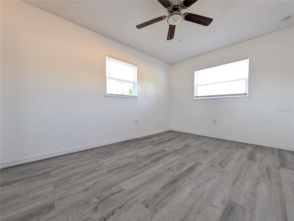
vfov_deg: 85.7
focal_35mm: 14
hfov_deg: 102.1
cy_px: 110
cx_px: 147
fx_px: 119
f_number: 2.2
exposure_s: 1/40
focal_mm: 1.83
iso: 159
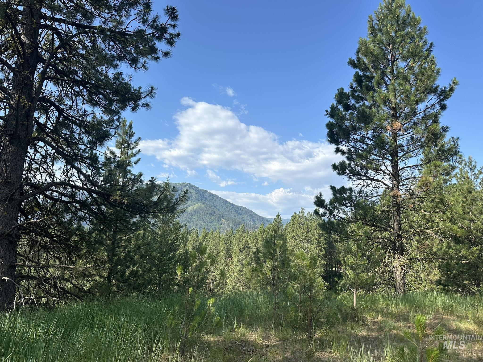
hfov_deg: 71.6
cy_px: 181
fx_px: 335
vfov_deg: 56.8
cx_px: 242
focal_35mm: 24
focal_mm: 6.86
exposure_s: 1/3247
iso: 80
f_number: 1.78
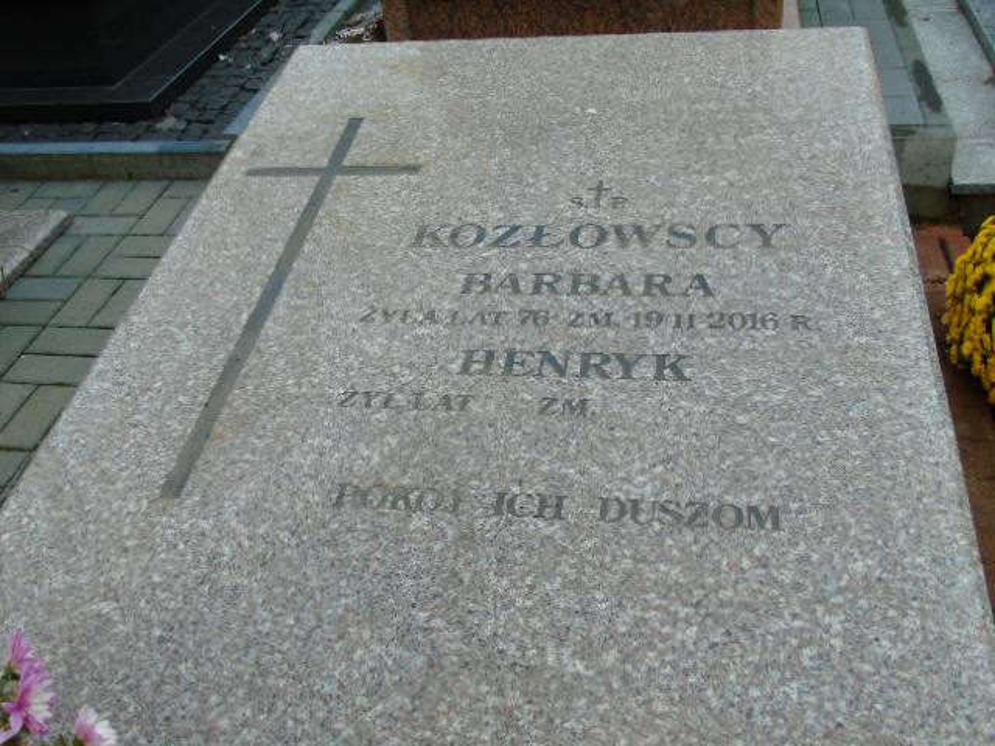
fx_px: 977
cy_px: 373
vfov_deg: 41.8
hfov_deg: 54.0
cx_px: 498
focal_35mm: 34
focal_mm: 6.1
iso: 80
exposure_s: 1/125
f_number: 3.8
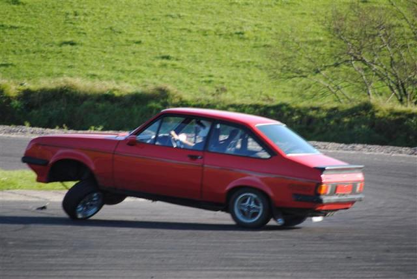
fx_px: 3478
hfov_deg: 6.9
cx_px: 208
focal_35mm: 300
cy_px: 140
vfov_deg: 4.6
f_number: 5.6
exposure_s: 1/500
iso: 360
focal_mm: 200
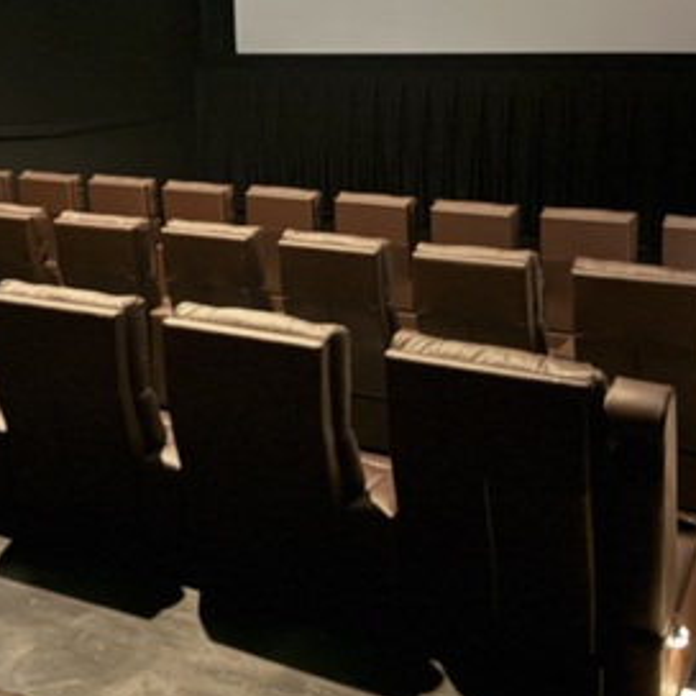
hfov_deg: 33.6
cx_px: 218
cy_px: 159
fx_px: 1137
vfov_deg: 33.2
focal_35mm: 50
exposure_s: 1/5
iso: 2500
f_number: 1.78
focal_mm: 6.76
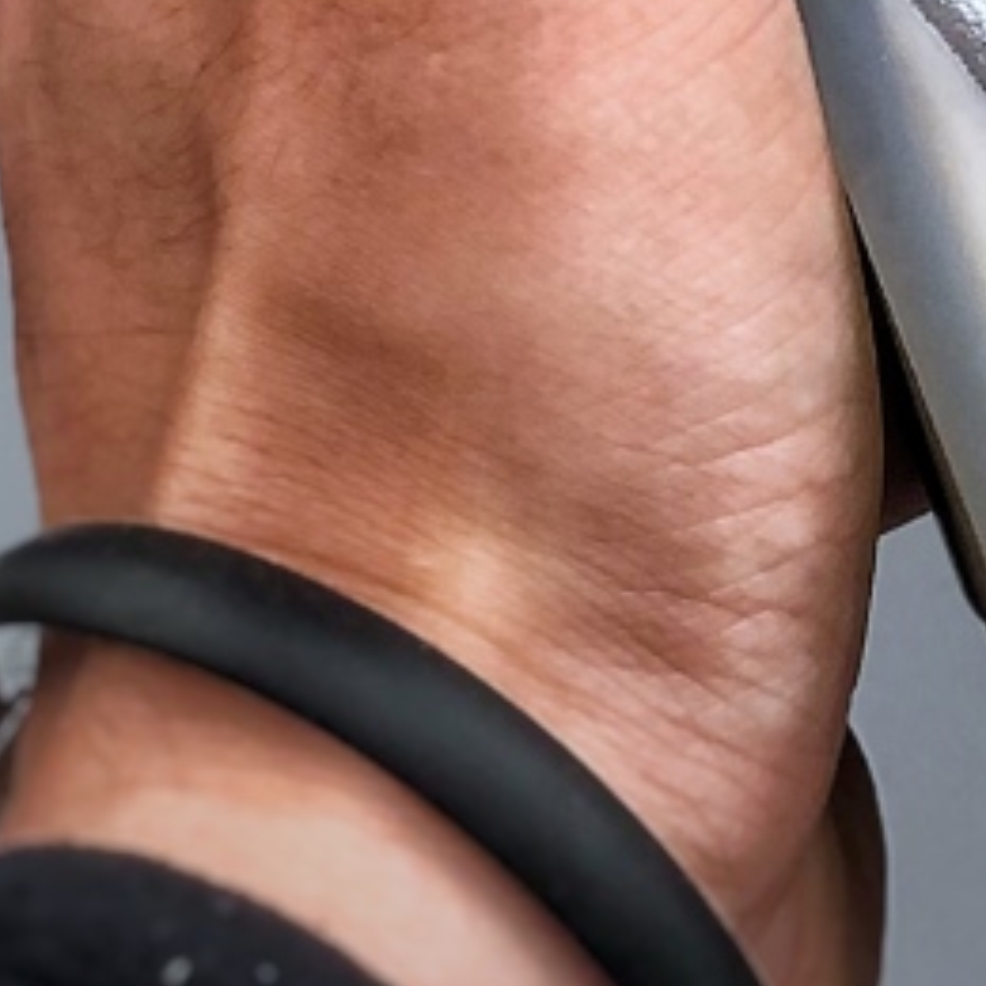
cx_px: 1517
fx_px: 8991
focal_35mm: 279
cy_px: -1172
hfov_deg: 6.2
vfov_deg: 6.1
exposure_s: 1/50
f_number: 2.8
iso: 20
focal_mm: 6.6
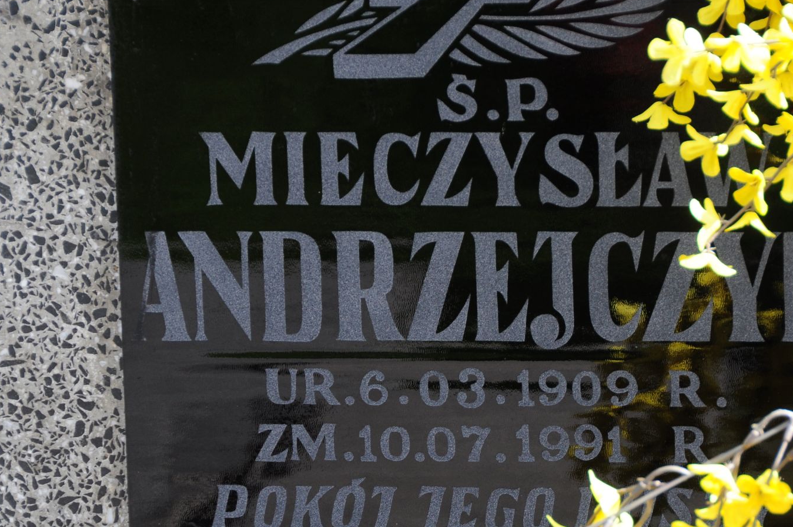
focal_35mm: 322
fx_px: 7080
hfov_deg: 6.4
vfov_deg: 4.3
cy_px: 297
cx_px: 472
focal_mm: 135
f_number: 5.6
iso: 250
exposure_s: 1/250
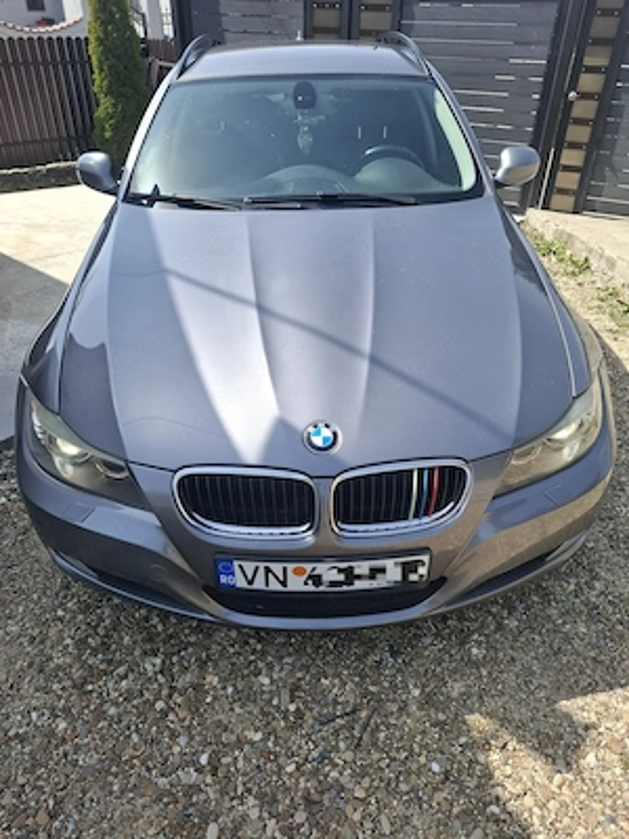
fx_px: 557
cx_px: 314
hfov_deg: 58.9
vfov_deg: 73.9
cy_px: 420
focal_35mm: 23
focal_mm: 5.54
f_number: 1.8
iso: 50
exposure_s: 1/1000
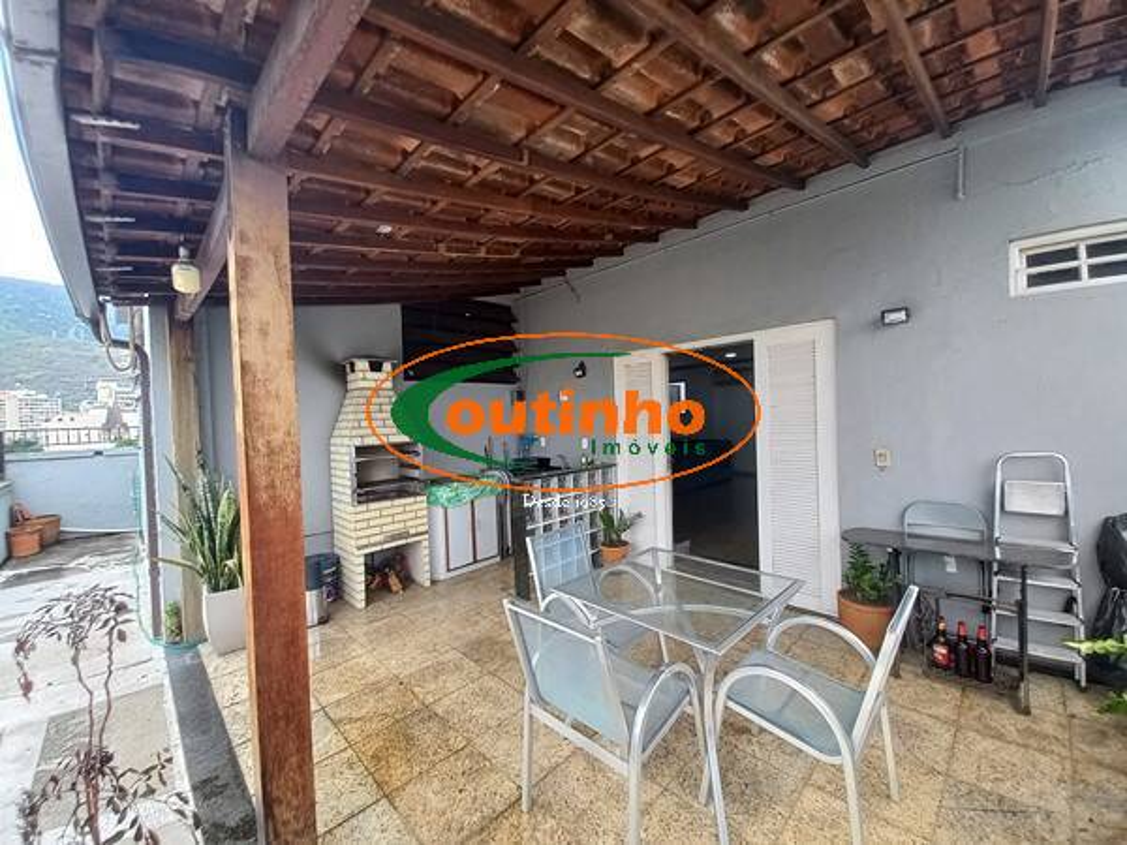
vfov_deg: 89.9
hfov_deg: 106.2
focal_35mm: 13
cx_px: 564
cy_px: 422
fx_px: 423
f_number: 2.2
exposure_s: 1/120
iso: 50
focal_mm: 1.42
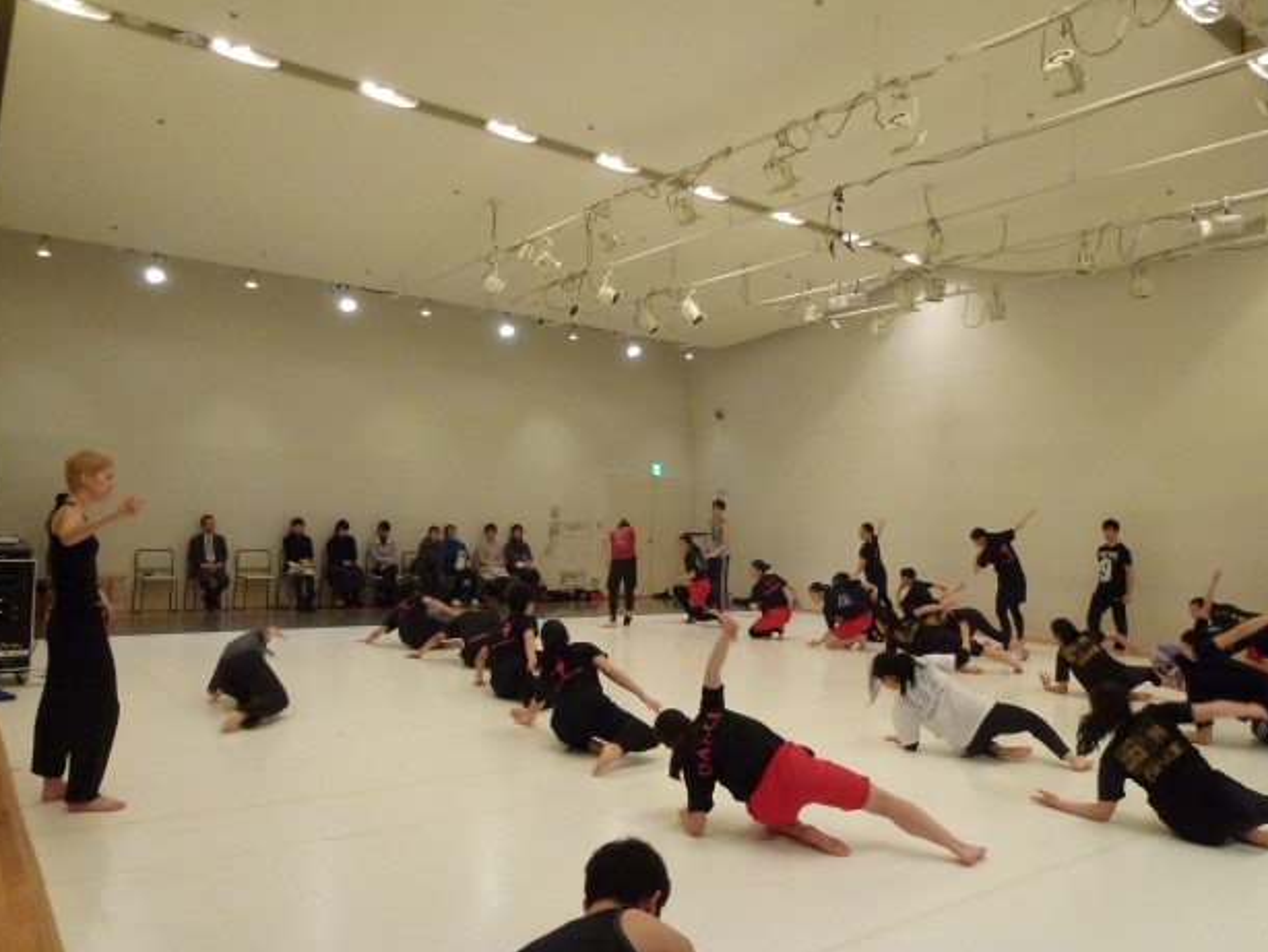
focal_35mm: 25
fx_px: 916
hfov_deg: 69.4
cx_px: 646
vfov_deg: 54.9
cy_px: 461
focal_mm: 4.3
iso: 400
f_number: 3.3
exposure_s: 1/100
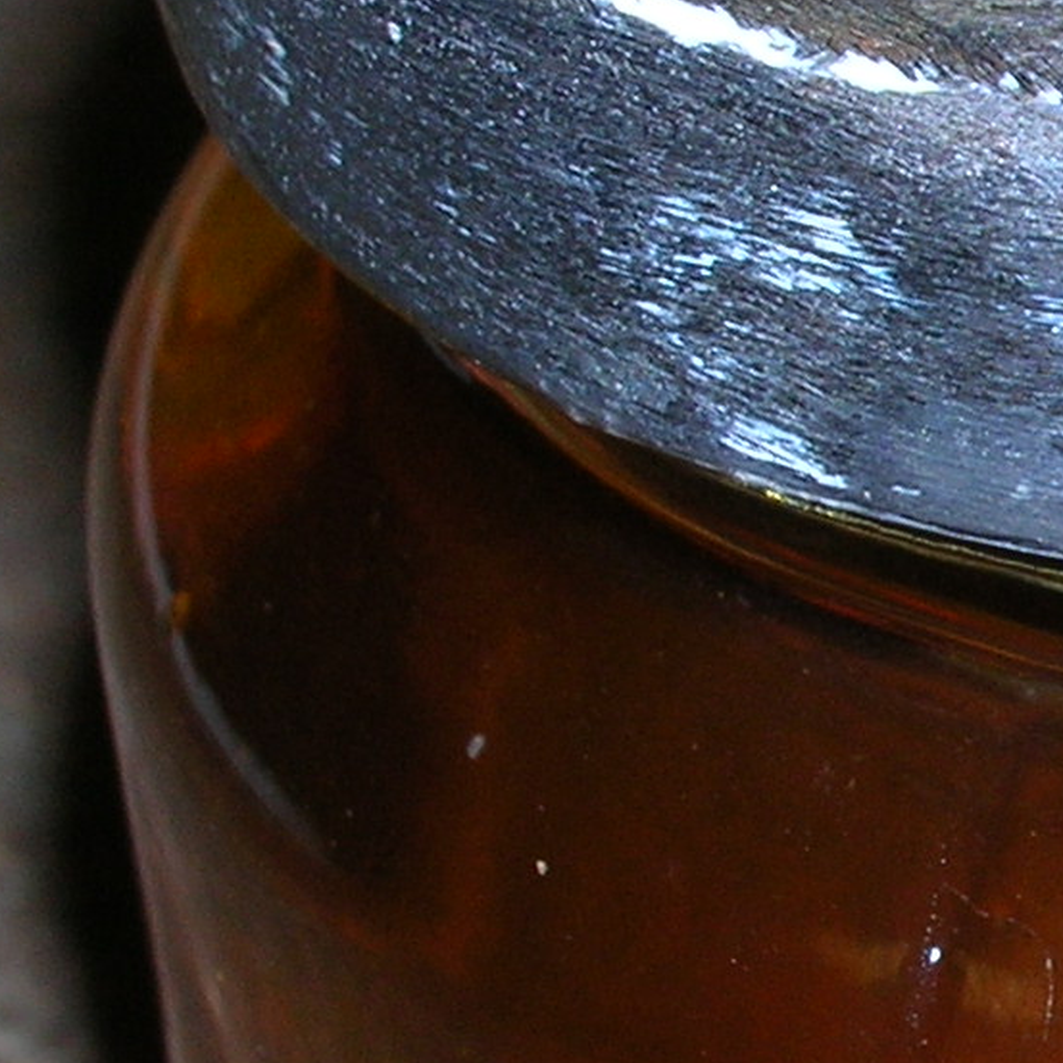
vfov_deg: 10.4
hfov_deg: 10.0
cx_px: 1680
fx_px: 5837
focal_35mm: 168
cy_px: 590
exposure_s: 1/60.1
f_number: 5.4
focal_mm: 7.7
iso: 50
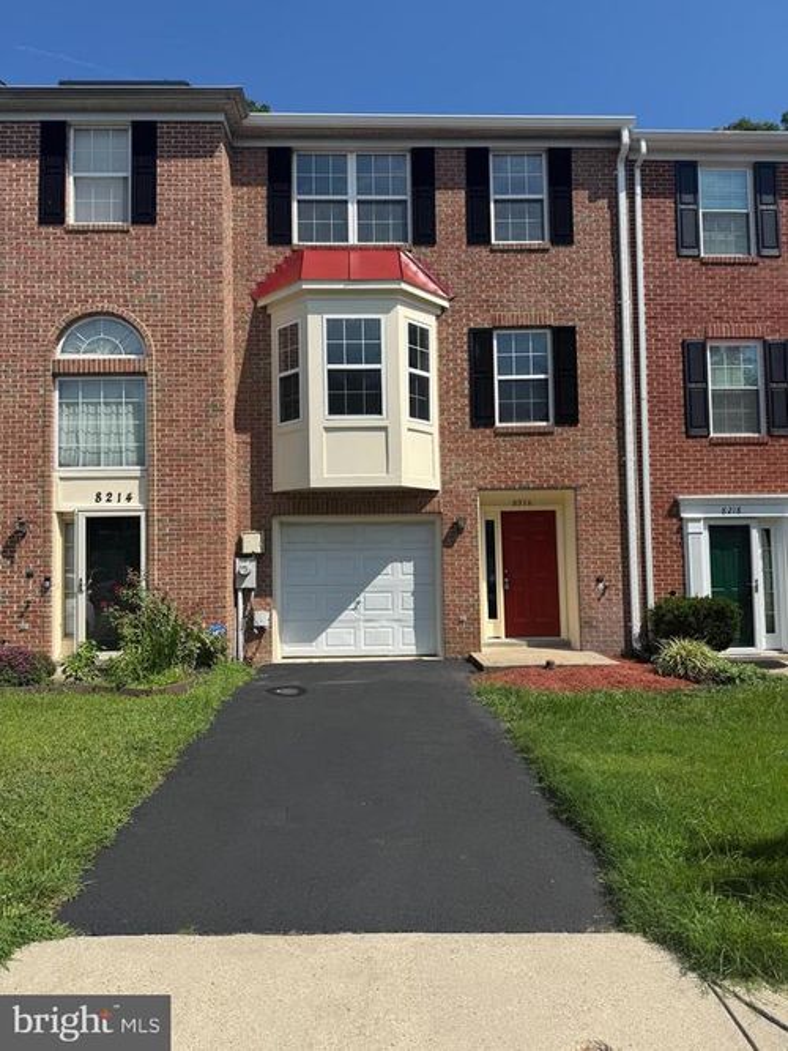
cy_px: 526
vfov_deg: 71.6
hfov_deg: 56.8
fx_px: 729
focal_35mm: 24
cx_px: 394
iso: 80
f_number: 1.78
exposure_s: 1/5348
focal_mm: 6.76
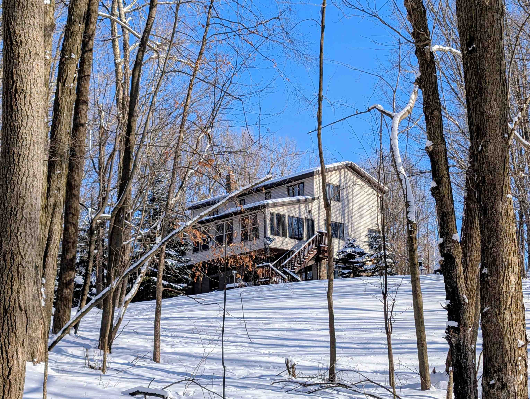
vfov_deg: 29.7
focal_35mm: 49
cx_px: 265
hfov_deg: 38.9
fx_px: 751
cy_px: 200
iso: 20
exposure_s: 1/873
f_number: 1.68
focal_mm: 6.9
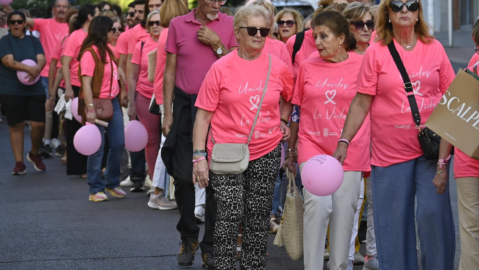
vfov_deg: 5.3
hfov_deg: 9.3
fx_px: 2930
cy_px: 132
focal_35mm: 231
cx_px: 294
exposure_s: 1/400
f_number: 5.3
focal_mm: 115
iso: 250
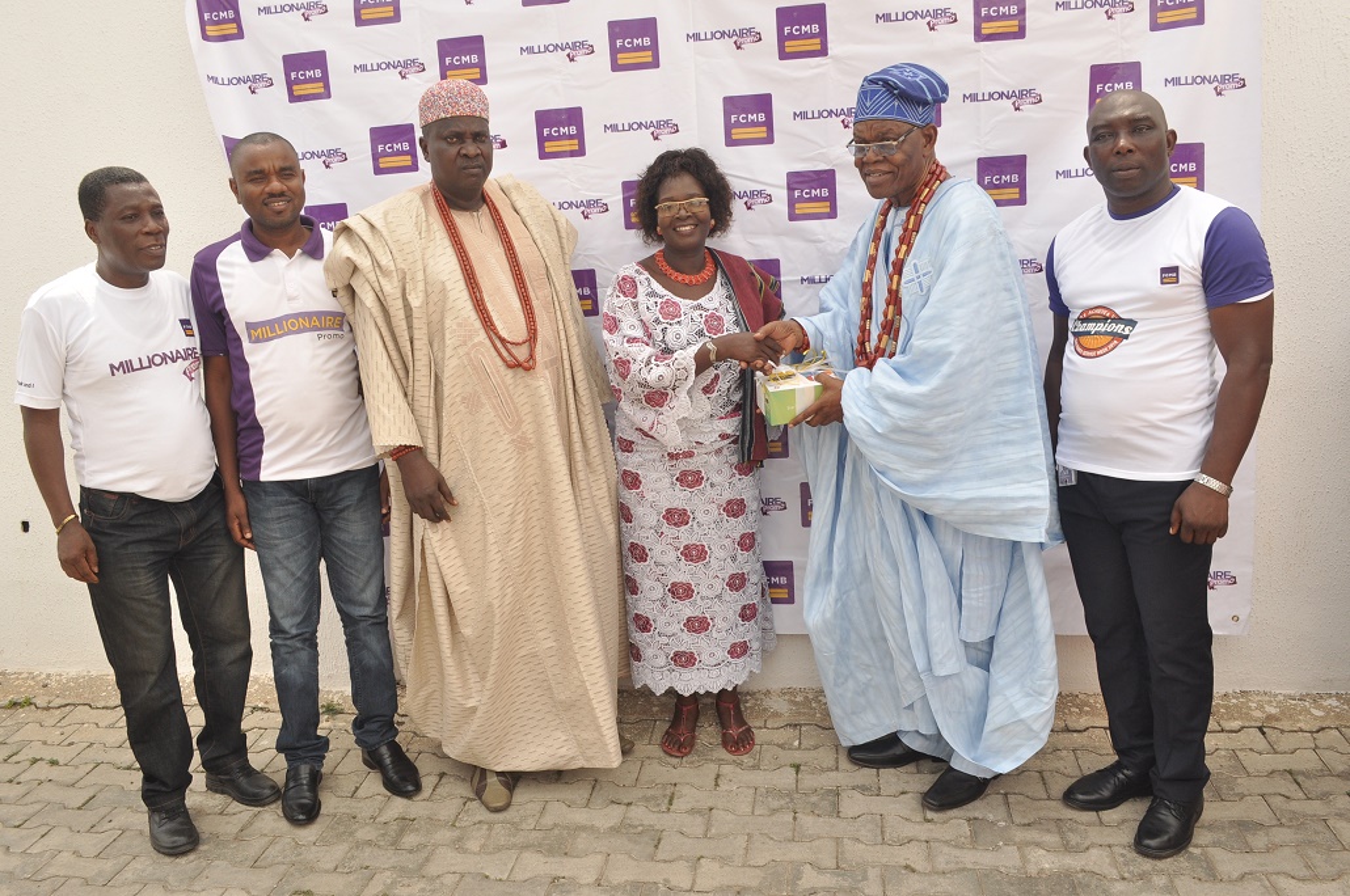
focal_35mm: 27
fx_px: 1011
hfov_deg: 67.4
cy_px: 448
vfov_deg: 47.8
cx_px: 675
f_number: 8
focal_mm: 18
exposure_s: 1/250
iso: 400
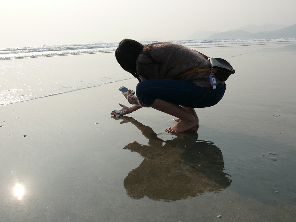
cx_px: 148
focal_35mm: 35
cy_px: 111
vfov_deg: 40.7
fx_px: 299
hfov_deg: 52.6
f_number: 6.3
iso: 100
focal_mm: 7.4
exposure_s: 1/500
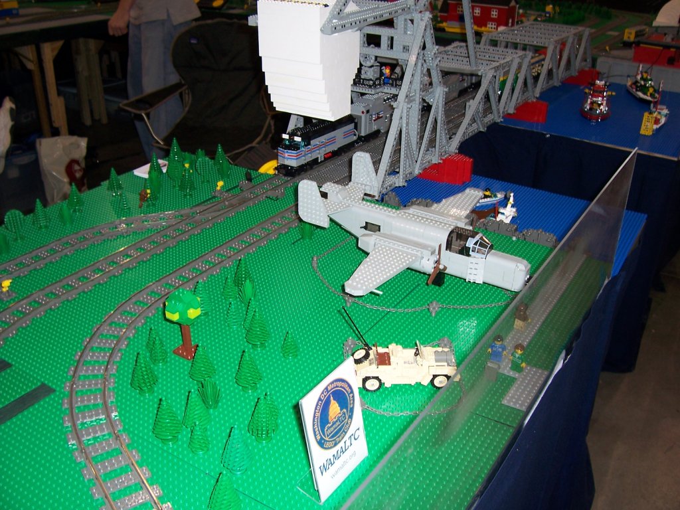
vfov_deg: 41.8
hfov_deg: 54.0
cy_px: 255
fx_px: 668
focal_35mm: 34
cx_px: 340
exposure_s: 1/60
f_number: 2.7
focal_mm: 5.6
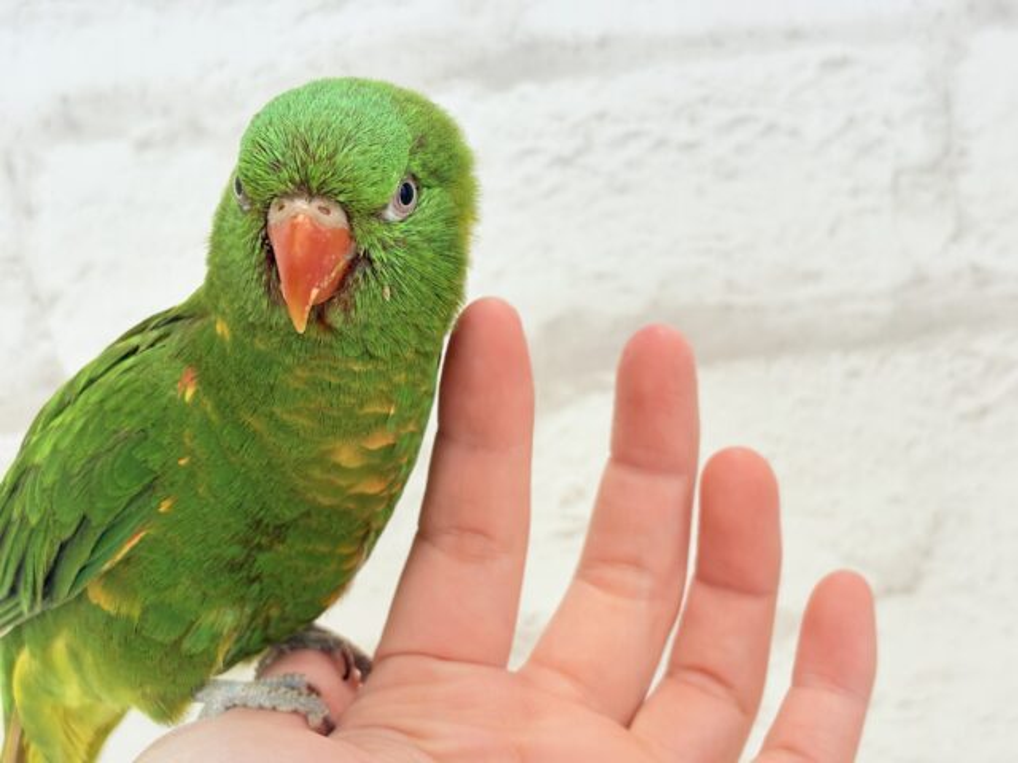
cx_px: 509
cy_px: 382
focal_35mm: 52
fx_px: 1529
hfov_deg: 36.8
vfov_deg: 28.0
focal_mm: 5.96
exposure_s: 1/50
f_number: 1.6
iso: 50
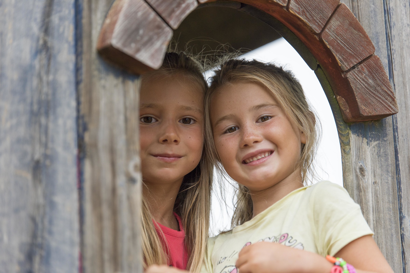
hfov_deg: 10.3
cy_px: 136
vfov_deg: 6.9
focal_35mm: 200
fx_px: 2278
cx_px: 205
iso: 200
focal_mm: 200
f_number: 3.5
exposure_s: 1/2500
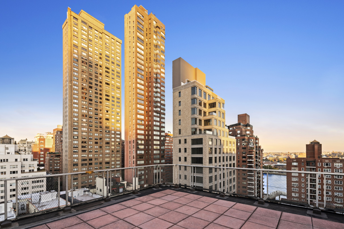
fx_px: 134
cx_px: 172
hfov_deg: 104.3
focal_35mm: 14
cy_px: 114
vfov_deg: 81.2
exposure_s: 1/50
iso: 100
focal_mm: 14
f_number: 8
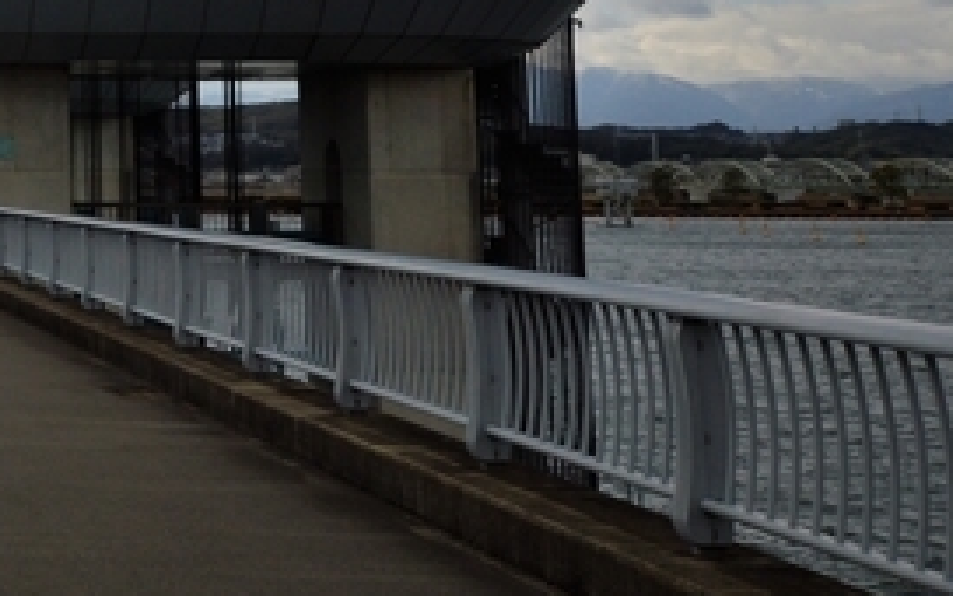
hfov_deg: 21.1
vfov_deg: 13.9
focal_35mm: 90
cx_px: -256
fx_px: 2338
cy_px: -221
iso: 250
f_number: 5.6
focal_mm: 20
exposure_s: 1/125
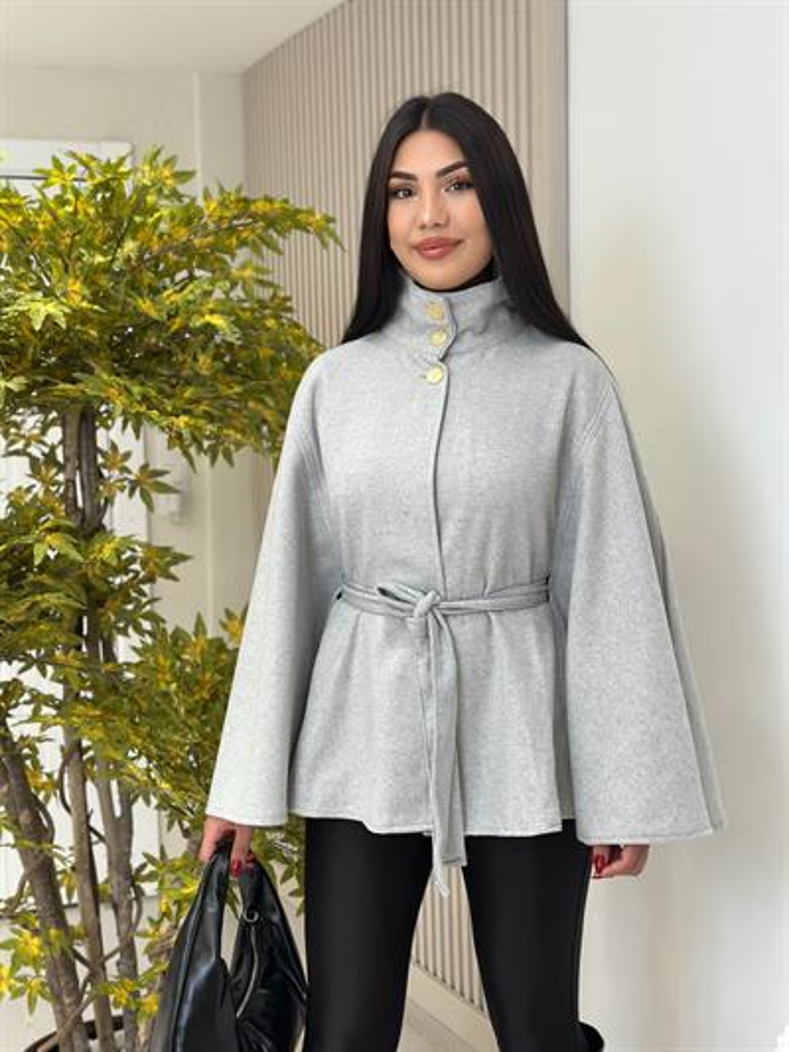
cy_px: 526
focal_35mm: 48
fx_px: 1458
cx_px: 394
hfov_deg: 30.3
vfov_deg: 39.6
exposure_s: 1/139
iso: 64
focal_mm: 6.86
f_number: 1.78
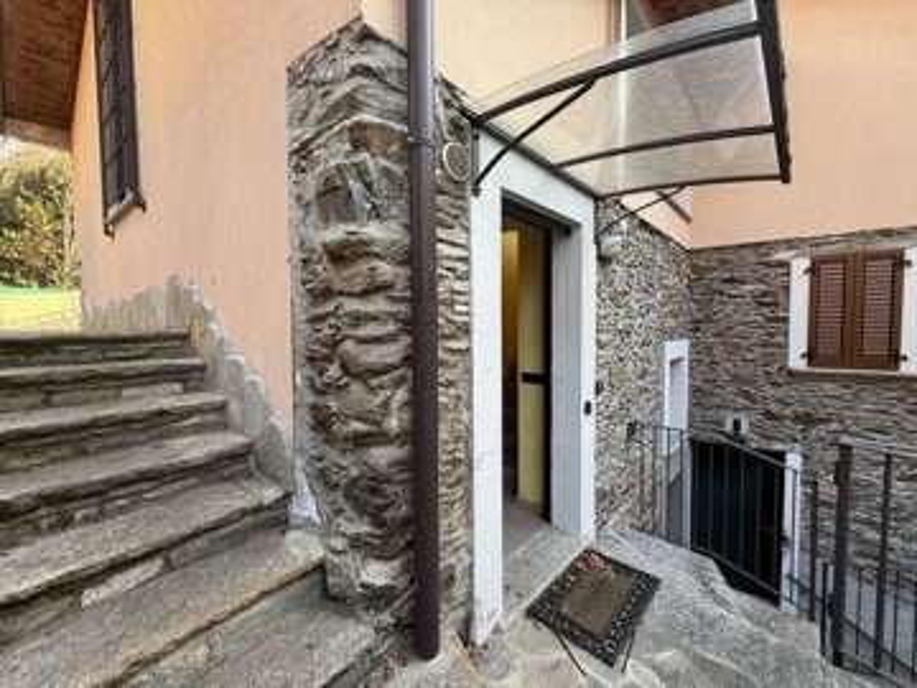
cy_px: 344
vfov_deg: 85.7
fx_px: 371
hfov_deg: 102.1
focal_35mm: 14
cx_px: 458
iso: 80
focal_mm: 2.22
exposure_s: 1/99
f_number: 2.2
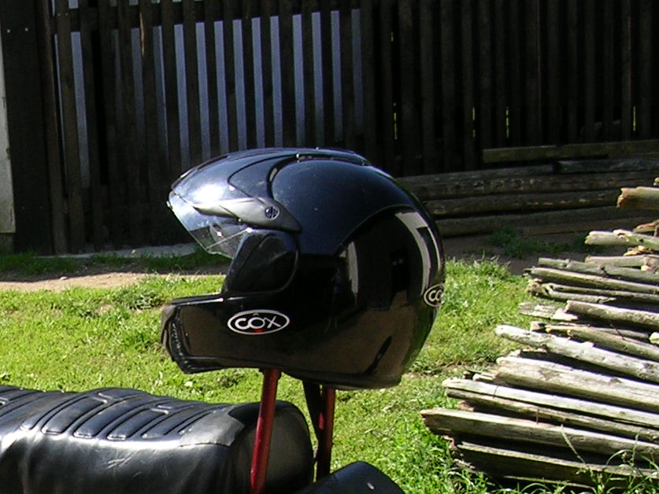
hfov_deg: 20.4
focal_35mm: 93
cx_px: -6
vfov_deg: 15.5
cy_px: 548
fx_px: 1771
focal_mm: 5.8
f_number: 2.8
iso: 50
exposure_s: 1/545
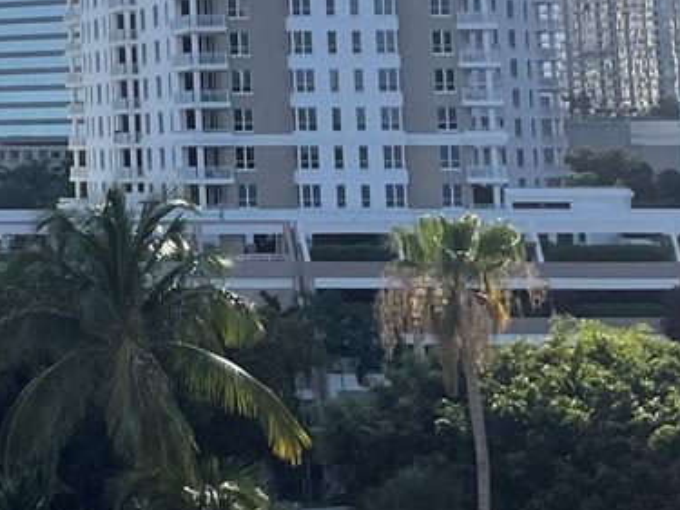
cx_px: -559
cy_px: -102
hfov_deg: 15.2
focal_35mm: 111
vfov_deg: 13.0
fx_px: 2180
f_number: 1.6
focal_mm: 5.1
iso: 32
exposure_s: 1/6250
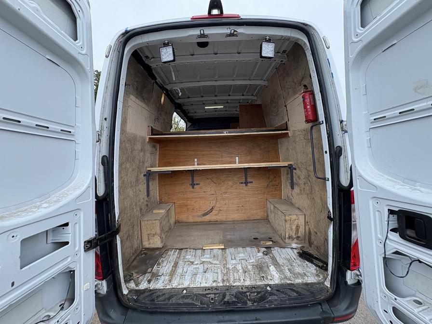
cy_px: 162
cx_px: 216
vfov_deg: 85.7
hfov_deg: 102.1
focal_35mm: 14
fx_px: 175
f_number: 2.2
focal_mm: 2.22
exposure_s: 1/99
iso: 100
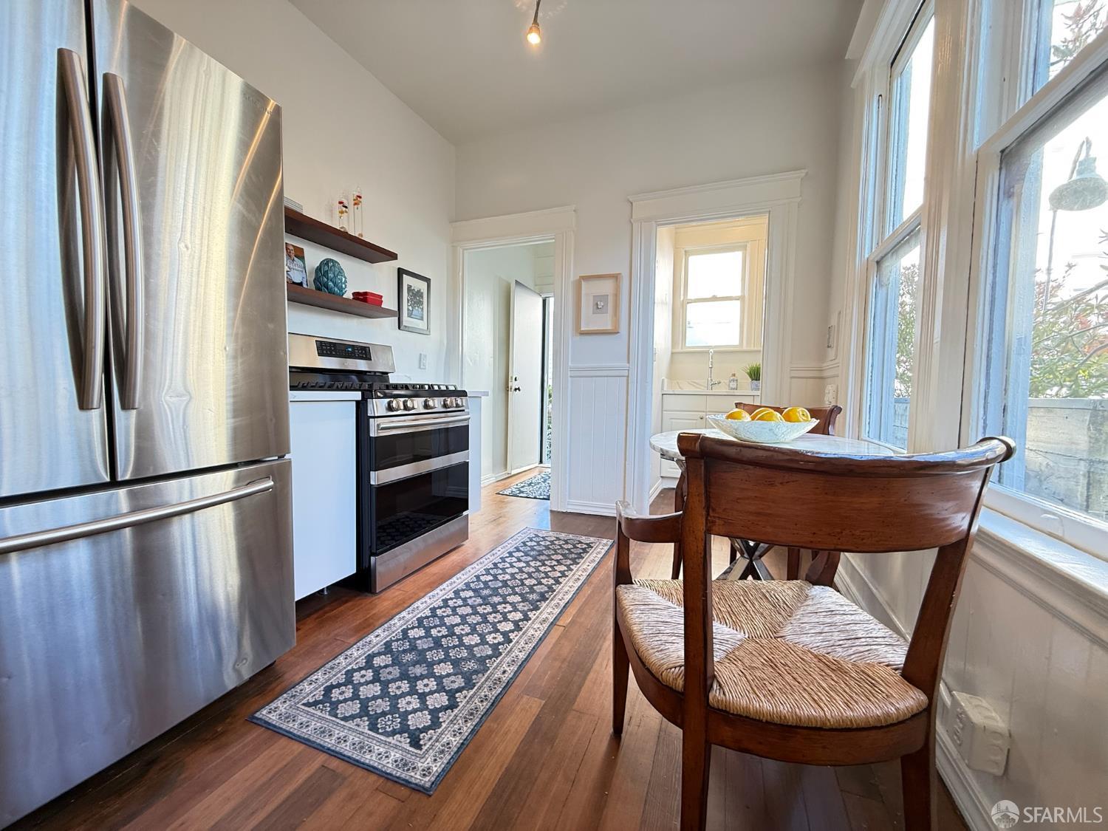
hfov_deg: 102.1
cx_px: 554
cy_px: 416
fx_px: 448
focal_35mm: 14
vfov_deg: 85.7
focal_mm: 2.22
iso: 125
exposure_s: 1/30
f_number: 2.2
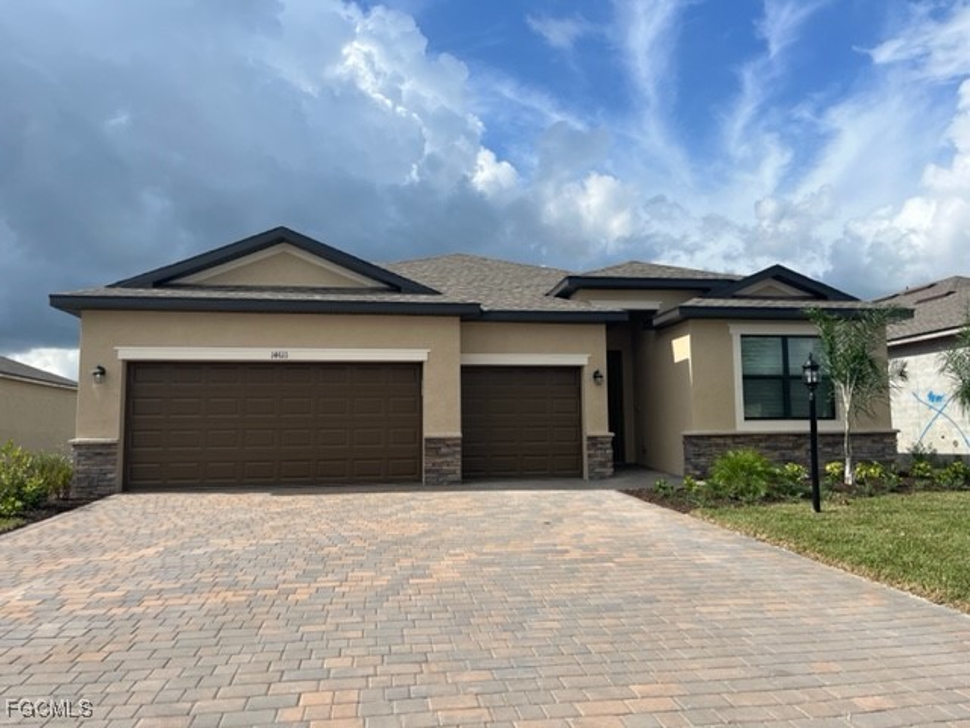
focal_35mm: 26
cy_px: 364
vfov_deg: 53.1
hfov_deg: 67.3
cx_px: 485
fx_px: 729
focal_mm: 5.1
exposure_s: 1/4310
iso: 50
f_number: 1.6
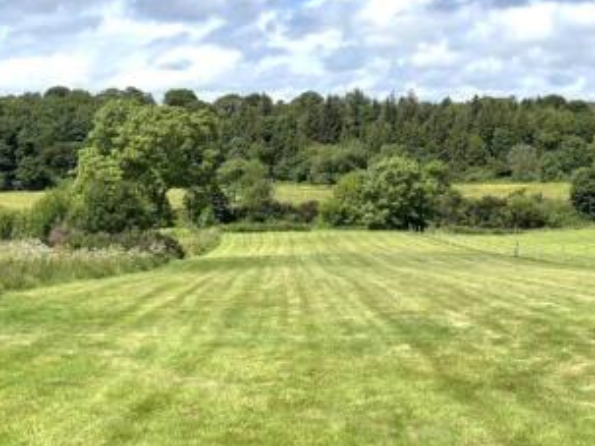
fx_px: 859
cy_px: 156
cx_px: 362
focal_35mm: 50
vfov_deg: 28.9
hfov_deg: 38.0
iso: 32
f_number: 1.6
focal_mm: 4.2
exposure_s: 1/4651
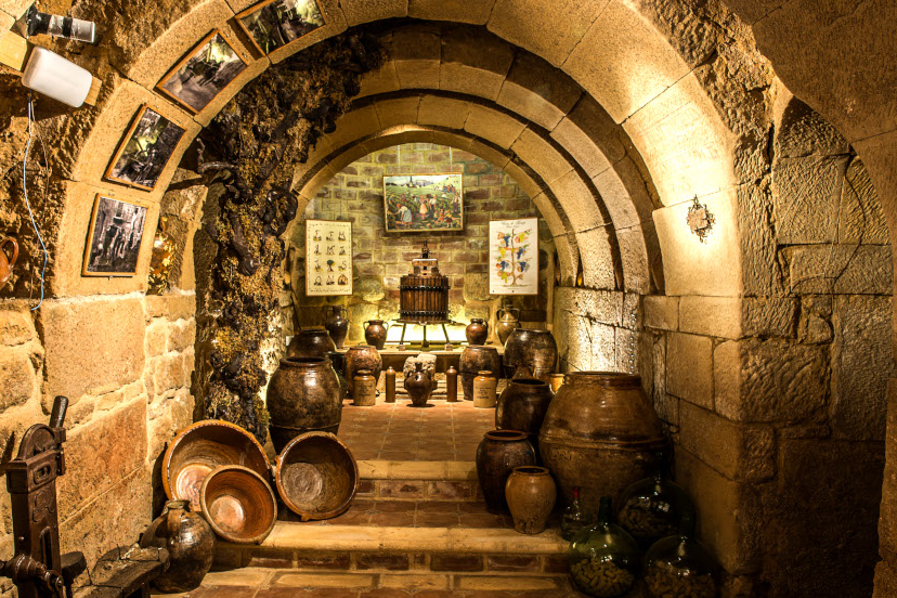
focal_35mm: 29
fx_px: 723
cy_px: 329
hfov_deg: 63.5
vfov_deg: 44.9
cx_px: 407
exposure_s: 8
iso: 100
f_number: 9
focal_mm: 24
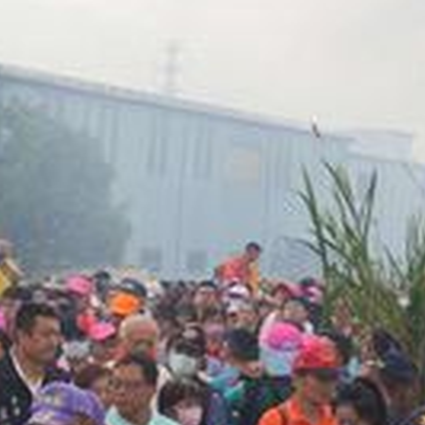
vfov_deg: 13.4
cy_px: 342
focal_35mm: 130
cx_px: -316
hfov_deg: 12.4
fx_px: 1806
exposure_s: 1/60
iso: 100
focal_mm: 34
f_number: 4
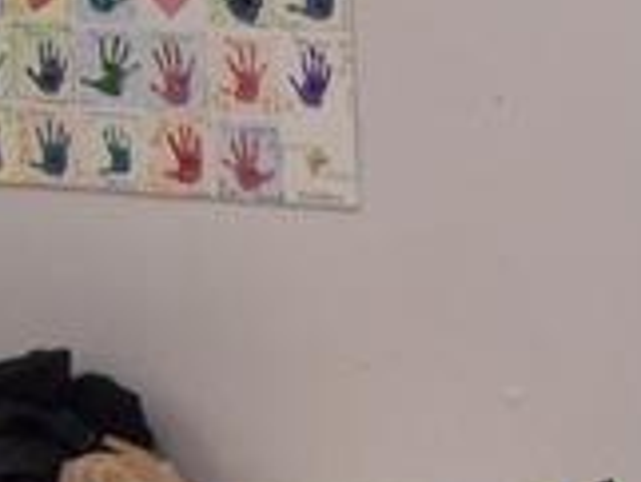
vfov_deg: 10.3
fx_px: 2650
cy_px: 542
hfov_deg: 13.3
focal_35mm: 143
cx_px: 816
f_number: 3
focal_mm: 6
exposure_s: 1/20
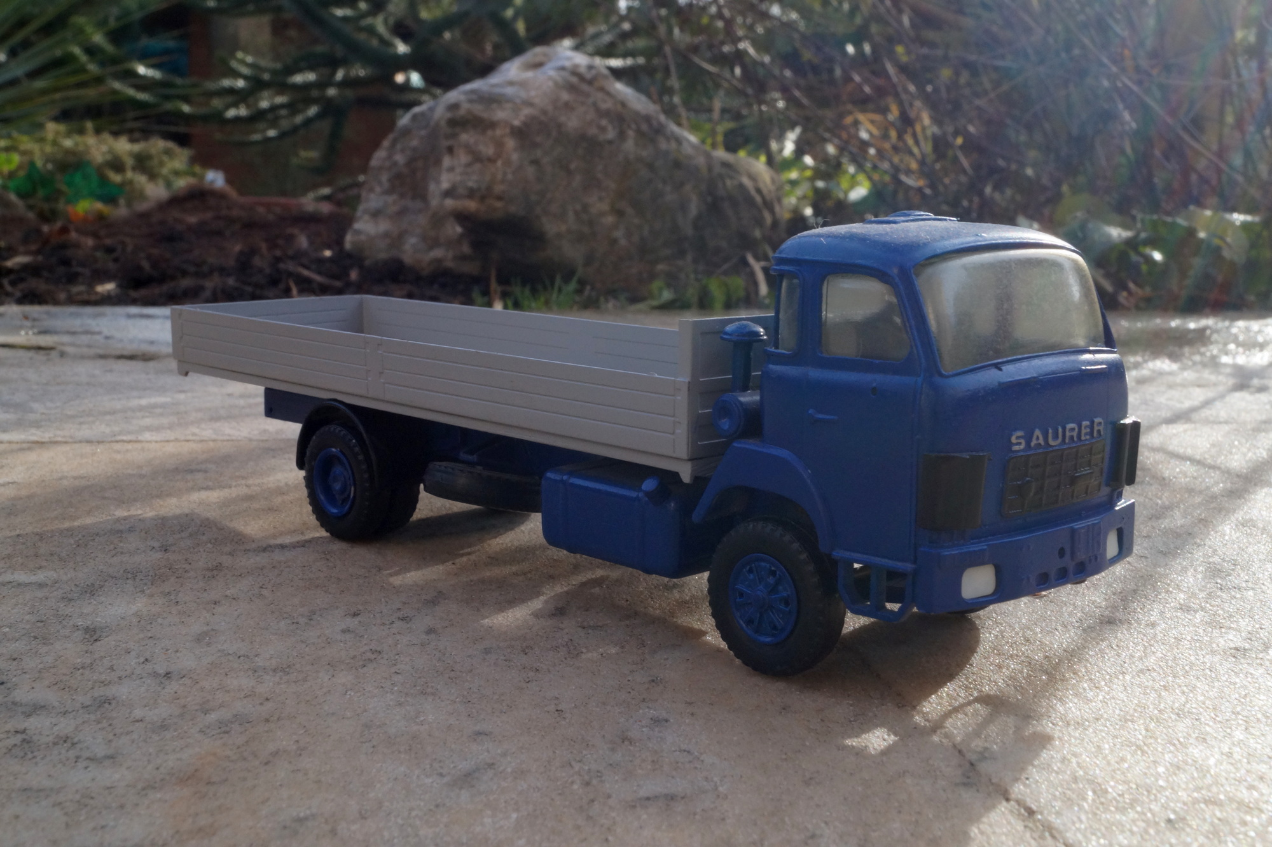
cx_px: 636
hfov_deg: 46.4
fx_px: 1483
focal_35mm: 42
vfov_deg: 31.9
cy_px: 424
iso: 640
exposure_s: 1/60
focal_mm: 28
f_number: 22
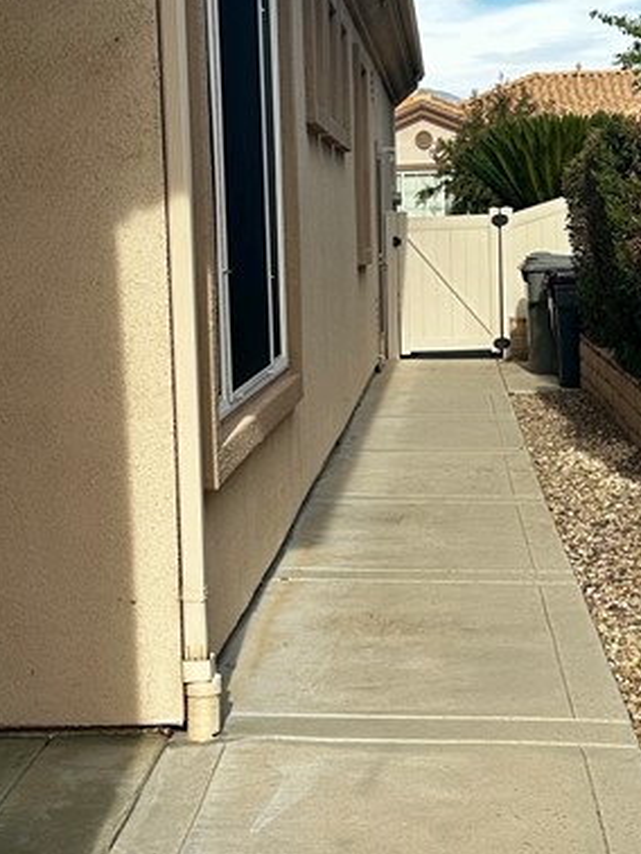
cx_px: 352
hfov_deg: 22.6
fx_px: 1603
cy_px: 459
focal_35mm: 65
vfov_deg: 29.8
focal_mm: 6.86
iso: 80
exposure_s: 1/2203
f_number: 1.78
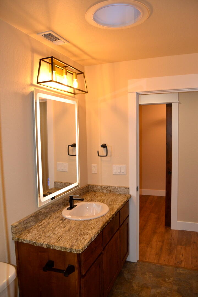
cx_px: 99
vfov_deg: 67.4
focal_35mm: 27
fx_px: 223
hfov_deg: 47.9
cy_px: 148
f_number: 4
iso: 400
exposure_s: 1/125
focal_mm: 18
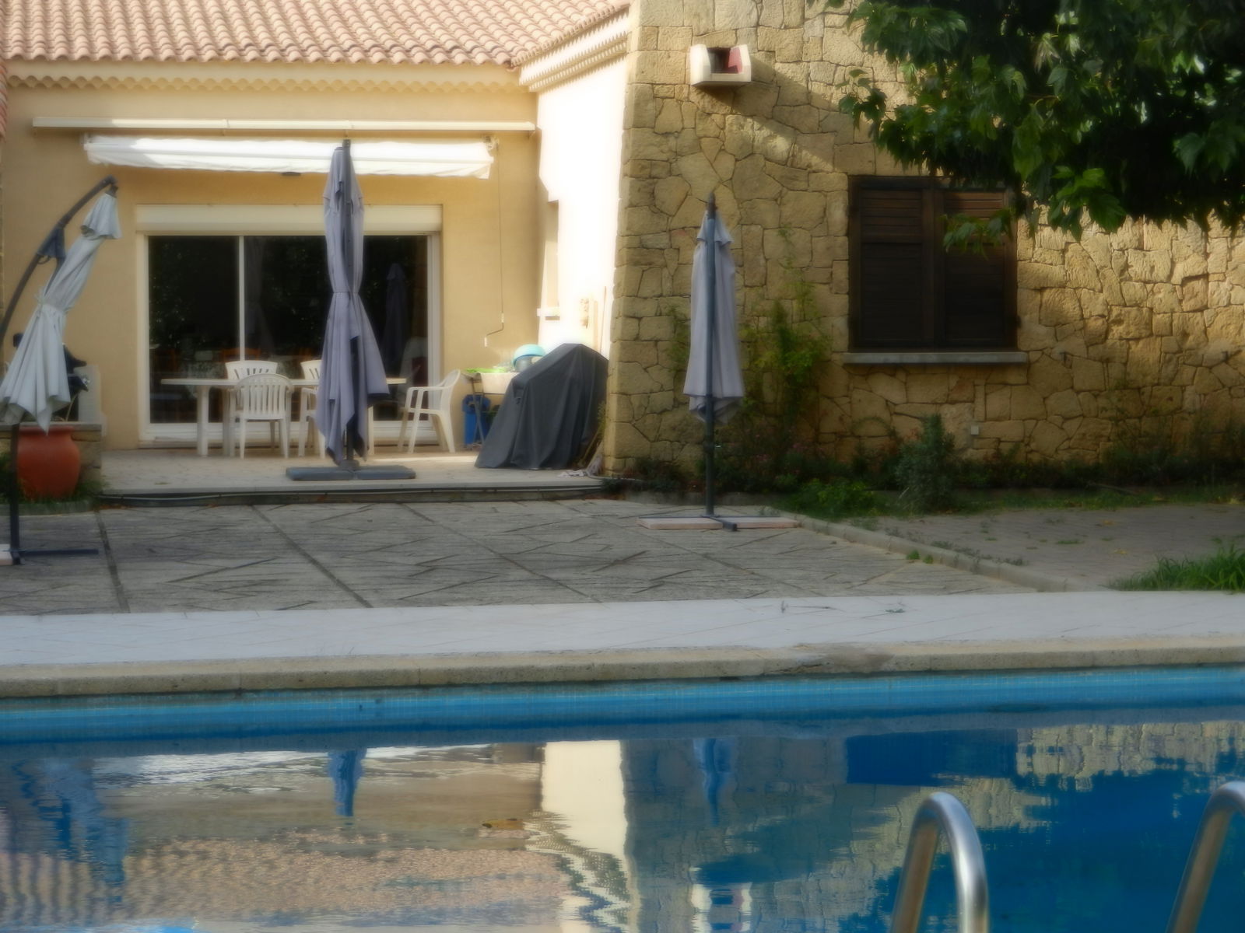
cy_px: 466
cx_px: 622
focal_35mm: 78
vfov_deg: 18.9
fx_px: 2805
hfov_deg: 25.0
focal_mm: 14.1
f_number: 4.8
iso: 160
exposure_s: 1/400
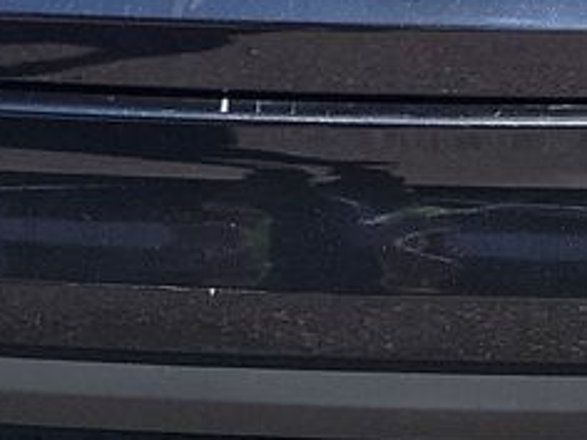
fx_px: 2764
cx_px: 82
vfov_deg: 8.7
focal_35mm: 163
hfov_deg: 12.1
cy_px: -410
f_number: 1.8
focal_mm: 6.7
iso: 50
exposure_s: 1/376
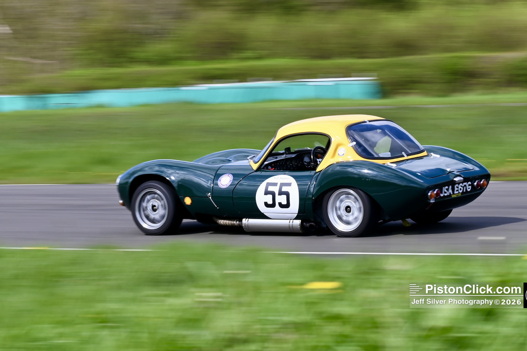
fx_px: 1083
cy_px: 170
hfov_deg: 27.3
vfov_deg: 18.4
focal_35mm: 74
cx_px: 270
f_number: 14
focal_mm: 70
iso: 100
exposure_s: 1/80
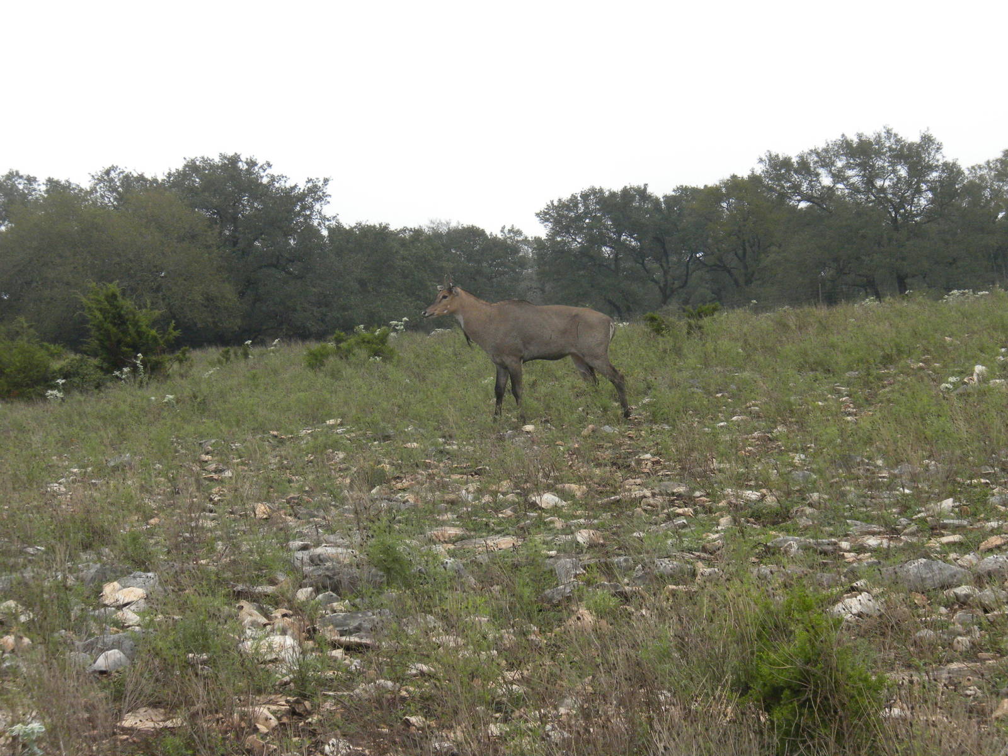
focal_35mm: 100
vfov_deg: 14.8
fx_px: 2912
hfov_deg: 19.6
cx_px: 504
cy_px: 378
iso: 186
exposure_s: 1/575
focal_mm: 17.7
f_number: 5.1
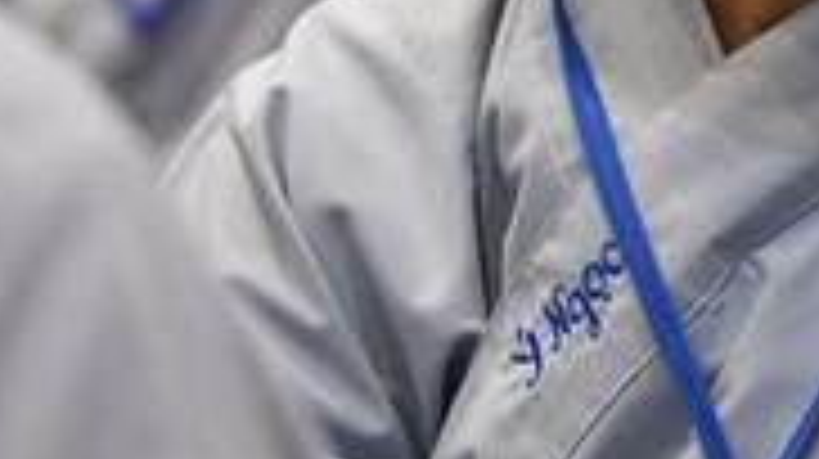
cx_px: 940
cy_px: 68
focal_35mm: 449
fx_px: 9742
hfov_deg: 4.8
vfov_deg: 2.7
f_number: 4
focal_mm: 120
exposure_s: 1/125
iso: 2500
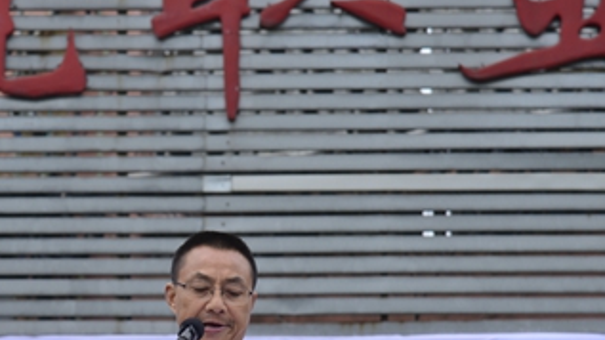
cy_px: 308
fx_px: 2967
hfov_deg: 11.6
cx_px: 197
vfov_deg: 6.5
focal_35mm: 185
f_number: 7.1
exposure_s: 1/160
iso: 500
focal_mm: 112
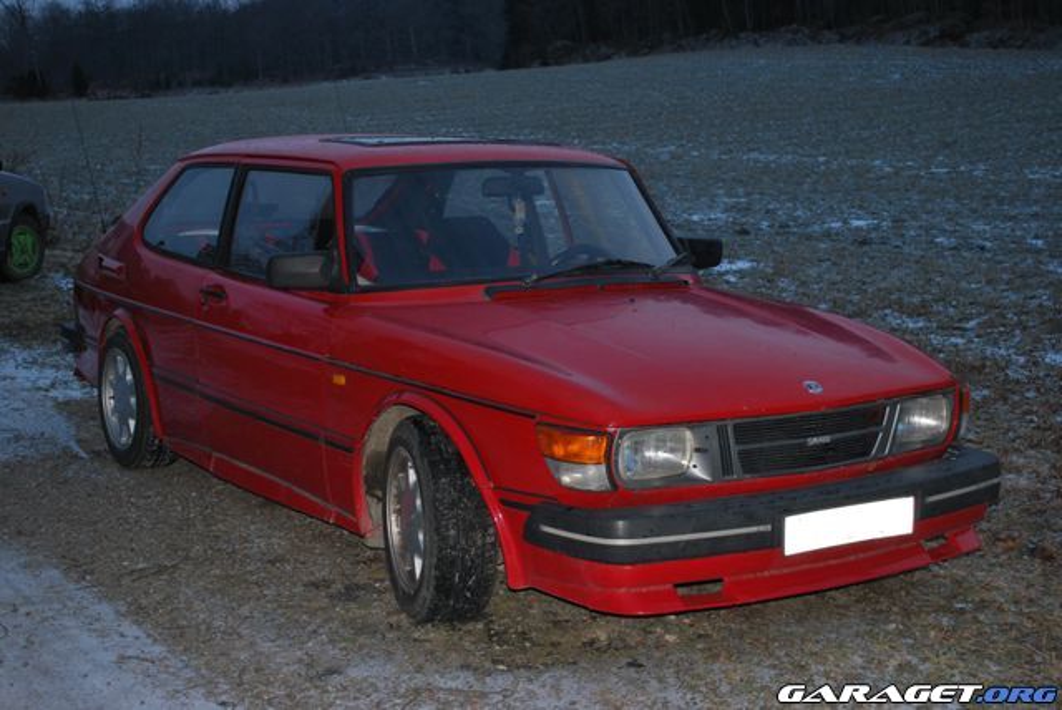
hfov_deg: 37.8
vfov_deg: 25.8
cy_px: 355
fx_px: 1550
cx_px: 531
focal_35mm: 52
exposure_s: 1/60
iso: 220
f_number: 5.3
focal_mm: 35
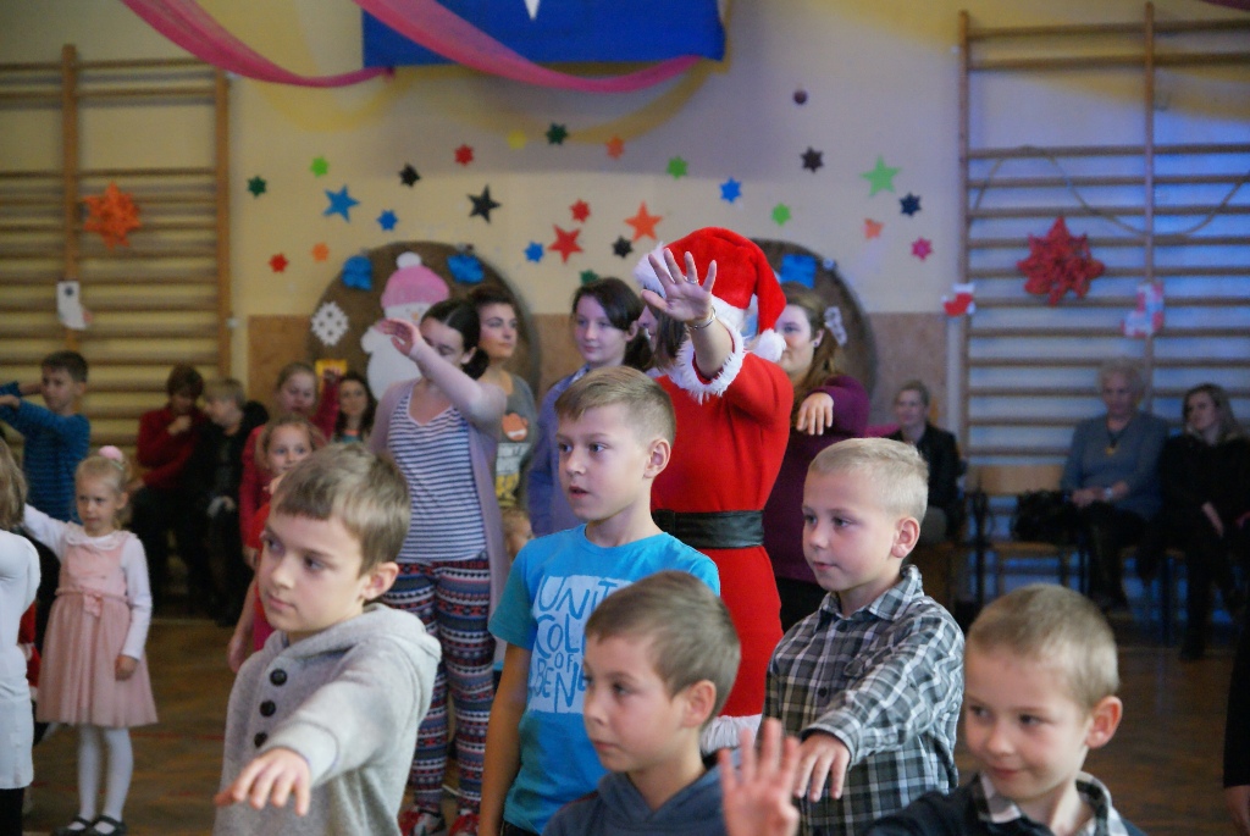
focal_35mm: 75
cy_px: 418
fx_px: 2607
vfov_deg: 18.2
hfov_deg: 27.0
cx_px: 625
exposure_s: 1/250
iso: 1600
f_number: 3.2
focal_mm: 50
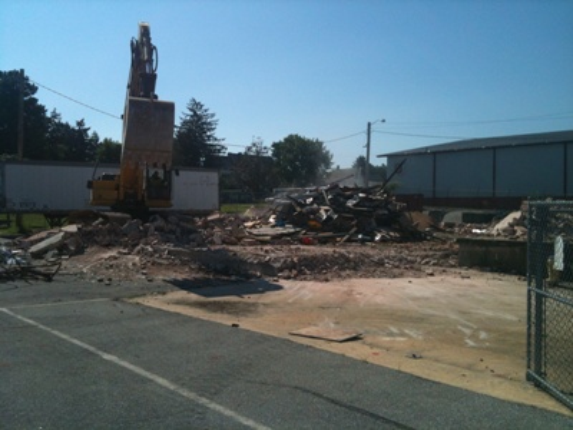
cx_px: 286
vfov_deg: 40.7
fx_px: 579
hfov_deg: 52.6
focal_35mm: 35
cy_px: 215
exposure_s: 1/2292
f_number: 2.8
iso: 64
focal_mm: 3.85
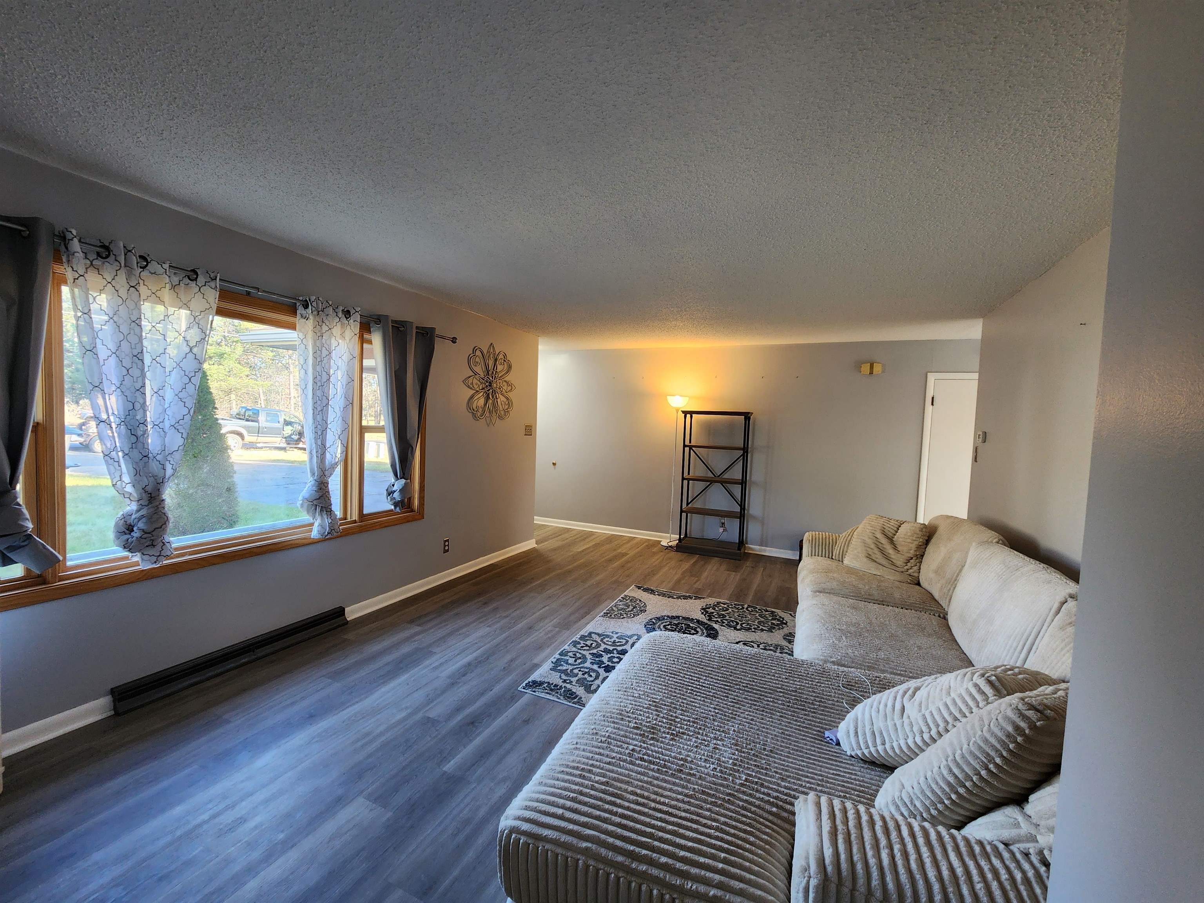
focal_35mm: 13
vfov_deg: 89.9
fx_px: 452
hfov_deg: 106.2
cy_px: 452
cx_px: 602
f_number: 2.2
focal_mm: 2.2
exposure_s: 1/60
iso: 160
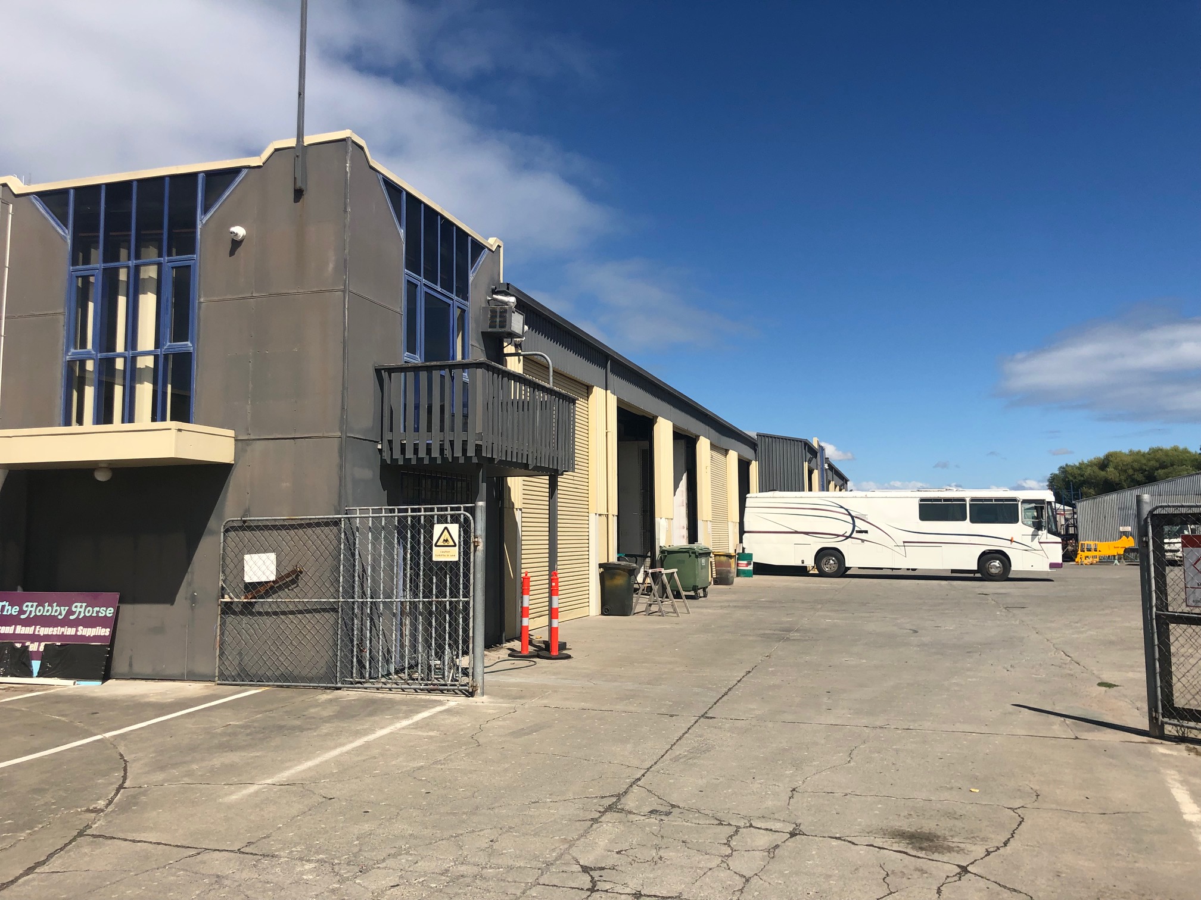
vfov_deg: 49.7
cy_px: 450
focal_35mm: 28
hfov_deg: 63.4
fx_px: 971
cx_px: 600
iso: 20
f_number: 1.8
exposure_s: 1/3205
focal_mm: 4
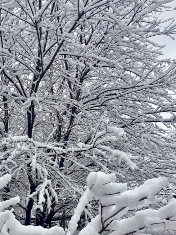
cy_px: 145
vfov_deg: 38.7
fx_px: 332
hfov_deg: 29.1
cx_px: 40
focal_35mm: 49
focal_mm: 3.3
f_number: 2.4
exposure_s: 1/231
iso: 25
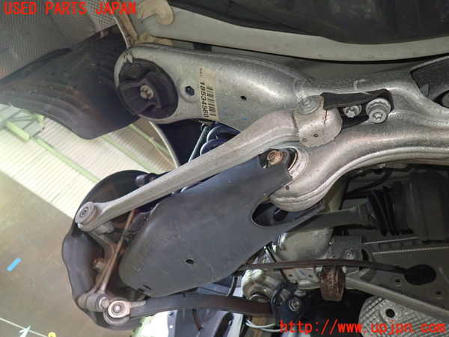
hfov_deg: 69.4
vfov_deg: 54.9
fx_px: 324
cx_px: 224
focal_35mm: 25
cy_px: 168
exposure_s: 1/30
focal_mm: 4.5
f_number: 2
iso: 800
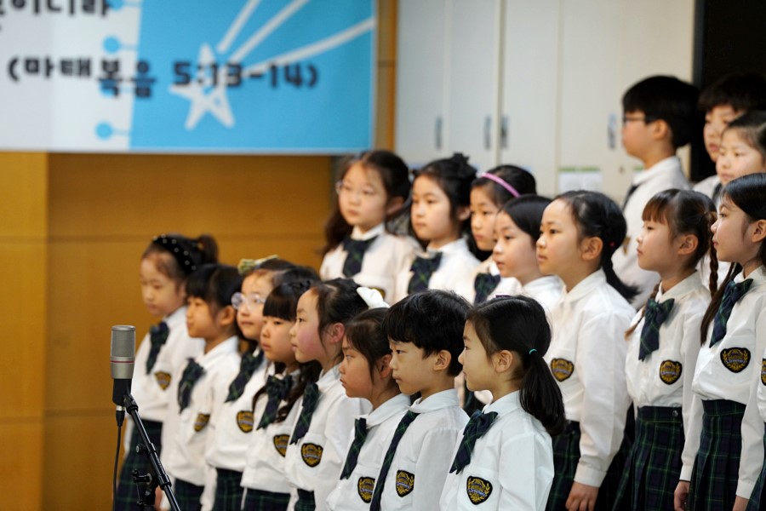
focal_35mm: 200
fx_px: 4255
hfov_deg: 10.3
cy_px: 256
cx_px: 383
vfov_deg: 6.9
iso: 1600
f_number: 4
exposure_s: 1/250
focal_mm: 200
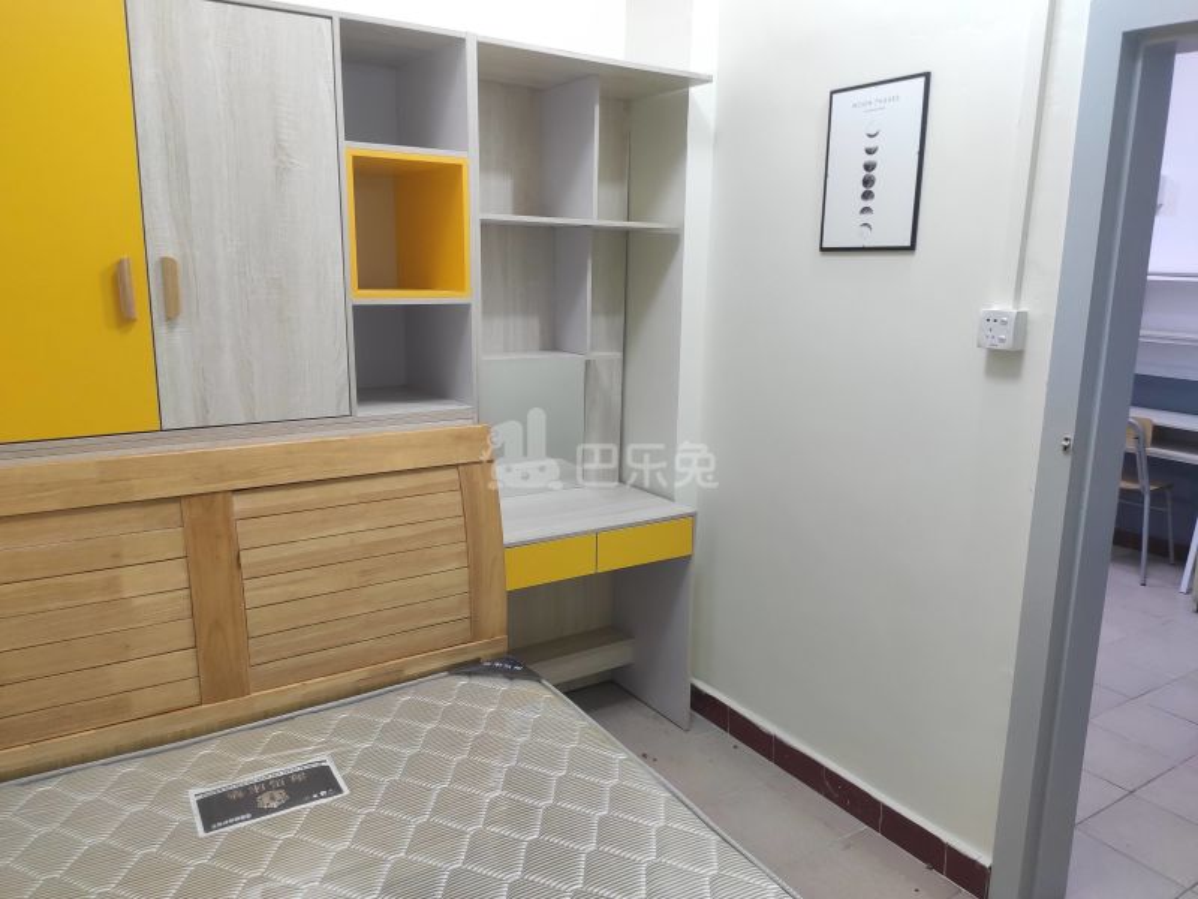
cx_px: 599
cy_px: 450
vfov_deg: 53.1
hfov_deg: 67.3
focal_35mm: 26
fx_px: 900
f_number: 1.75
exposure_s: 1/50
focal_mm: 4.77
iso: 669
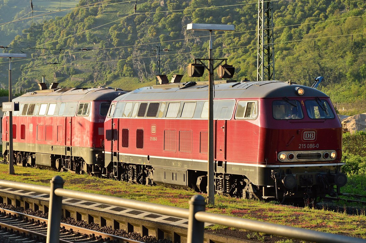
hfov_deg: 17.1
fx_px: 1218
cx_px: 183
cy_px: 122
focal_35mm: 120
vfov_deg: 11.4
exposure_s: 1/400
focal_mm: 80
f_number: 8
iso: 400
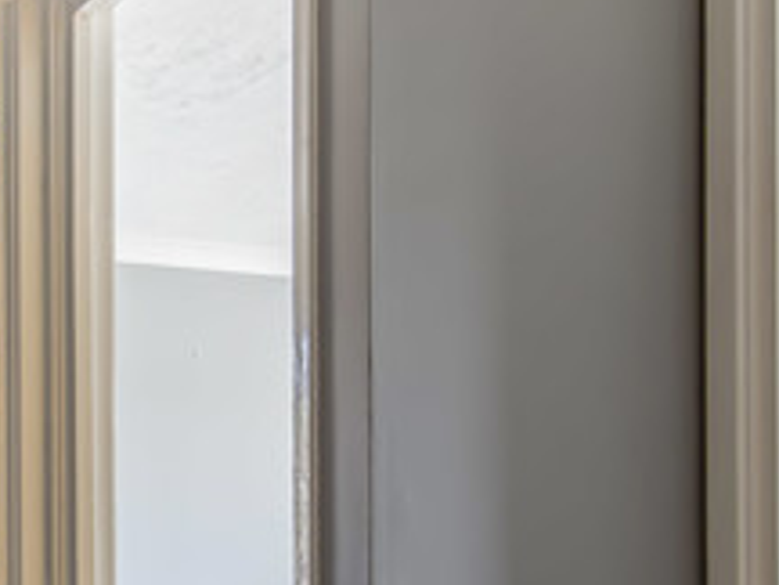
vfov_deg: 22.6
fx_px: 1440
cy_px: 466
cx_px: 151
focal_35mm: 64
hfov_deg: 29.5
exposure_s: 1/15
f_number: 9
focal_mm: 14
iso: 320
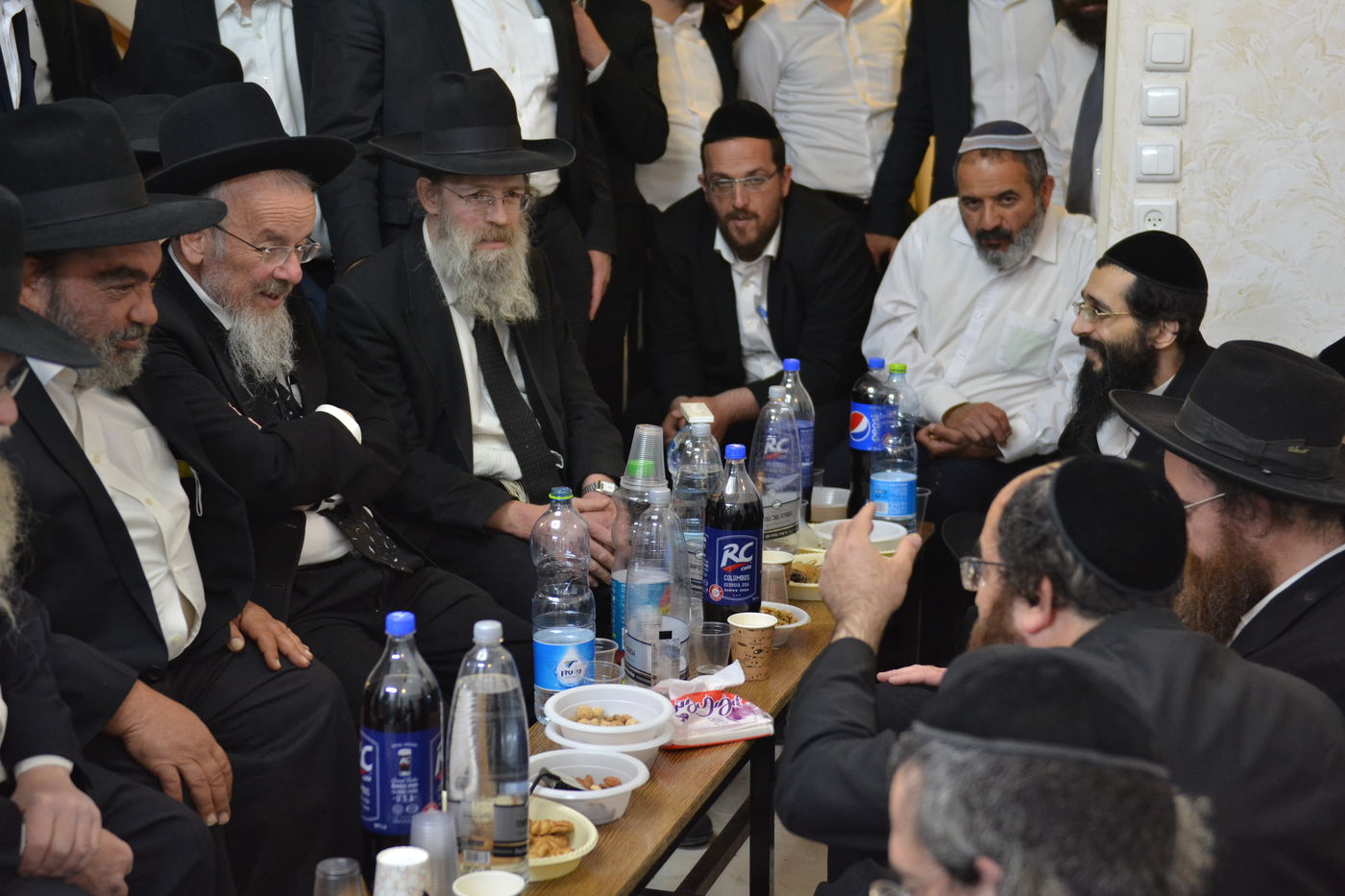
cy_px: 448
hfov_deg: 33.4
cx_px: 672
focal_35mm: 60
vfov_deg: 22.6
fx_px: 2241
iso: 800
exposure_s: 1/100
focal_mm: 40
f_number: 2.8
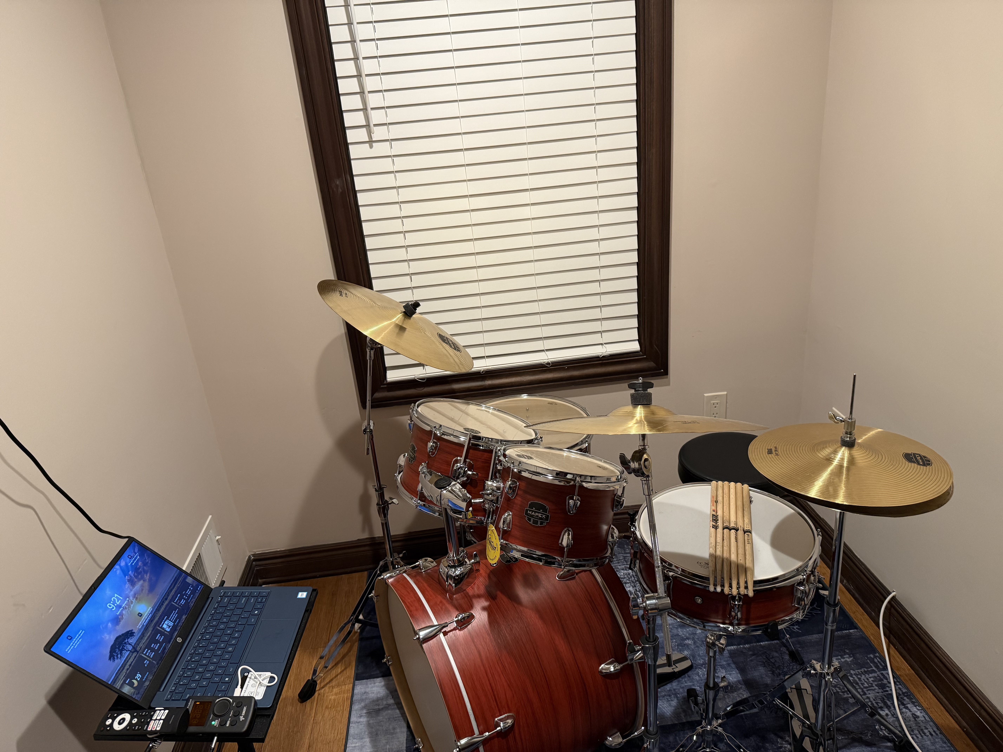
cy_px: 376
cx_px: 502
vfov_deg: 56.8
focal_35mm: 24
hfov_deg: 71.6
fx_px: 695
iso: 250
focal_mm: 6.76
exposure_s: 1/60
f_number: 1.78
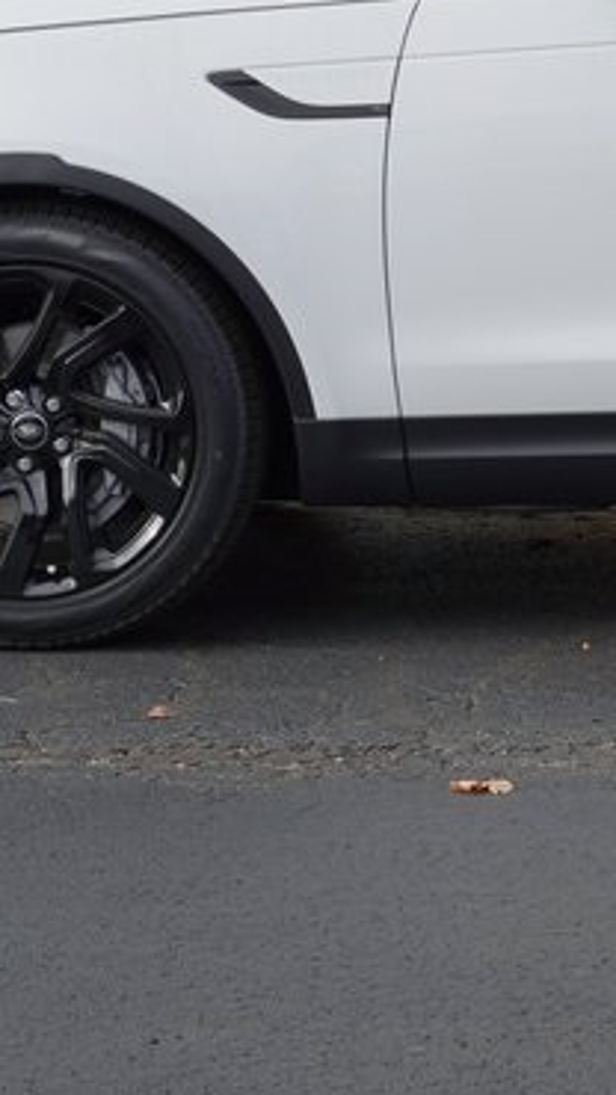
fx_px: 4661
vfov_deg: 13.3
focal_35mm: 160
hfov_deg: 7.4
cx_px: 1019
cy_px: 126
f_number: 7.1
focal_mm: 37
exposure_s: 1/400
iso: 100
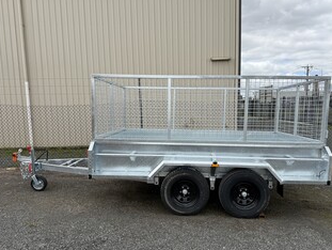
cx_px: 173
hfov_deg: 65.2
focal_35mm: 27
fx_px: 259
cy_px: 136
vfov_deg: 51.4
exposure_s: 1/2611
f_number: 1.78
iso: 100
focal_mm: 6.76
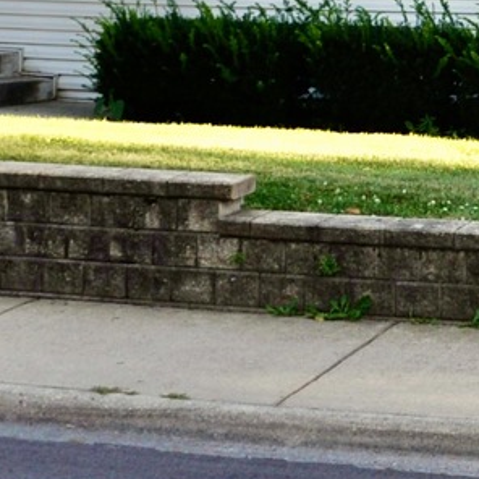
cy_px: -78
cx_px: 578
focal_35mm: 126
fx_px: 1973
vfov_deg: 13.5
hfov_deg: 13.5
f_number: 6.3
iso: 200
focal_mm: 18
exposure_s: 1/200
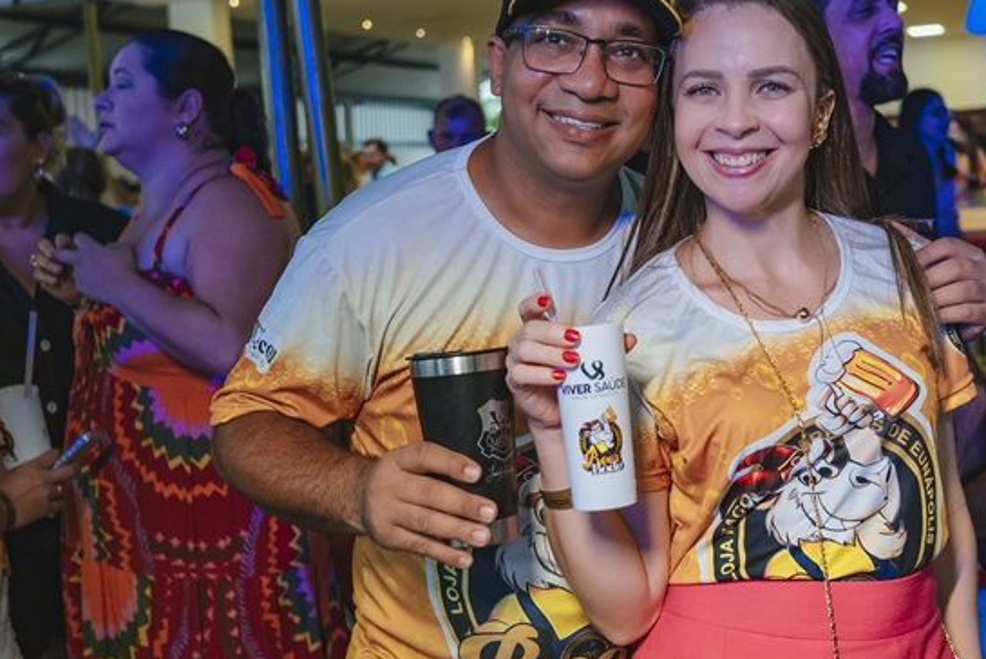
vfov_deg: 27.6
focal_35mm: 49
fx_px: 1343
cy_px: 312
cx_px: 668
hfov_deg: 39.8
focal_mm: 24
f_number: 2.5
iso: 2500
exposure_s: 1/500
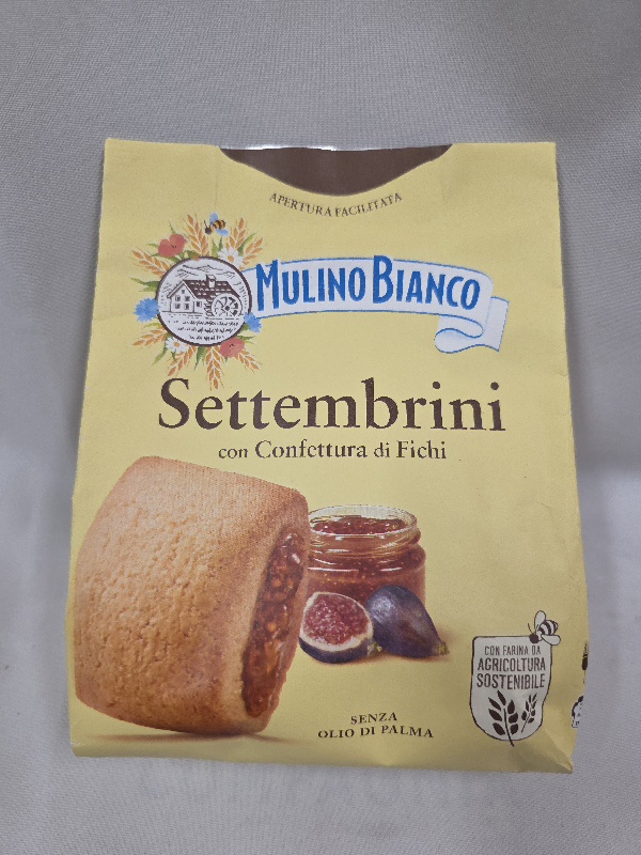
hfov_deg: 58.9
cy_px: 428
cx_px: 320
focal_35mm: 23
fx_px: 568
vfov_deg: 73.9
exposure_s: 1/101
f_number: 1.7
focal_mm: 6.3
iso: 250
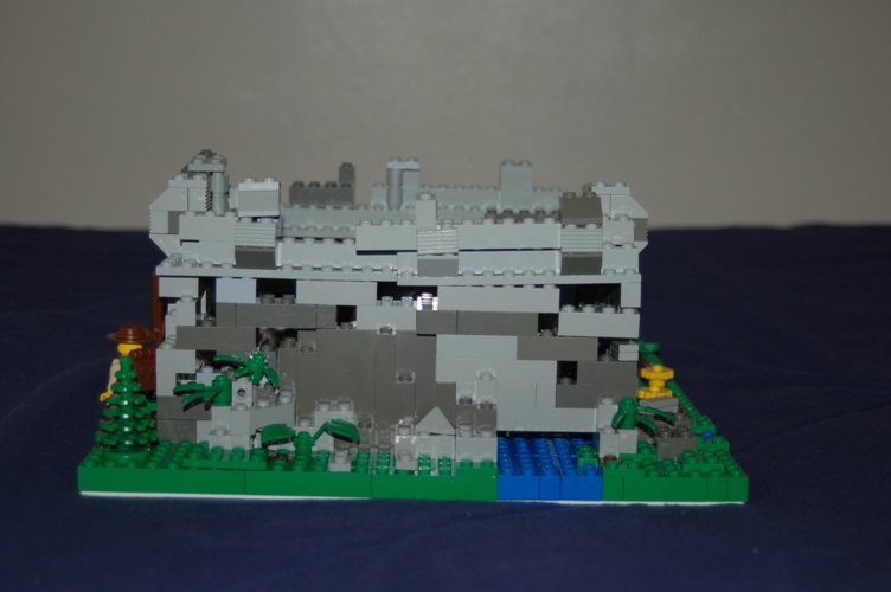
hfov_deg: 29.3
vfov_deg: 19.7
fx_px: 1706
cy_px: 296
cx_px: 446
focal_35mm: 69
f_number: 4.8
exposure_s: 1/60
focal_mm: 46
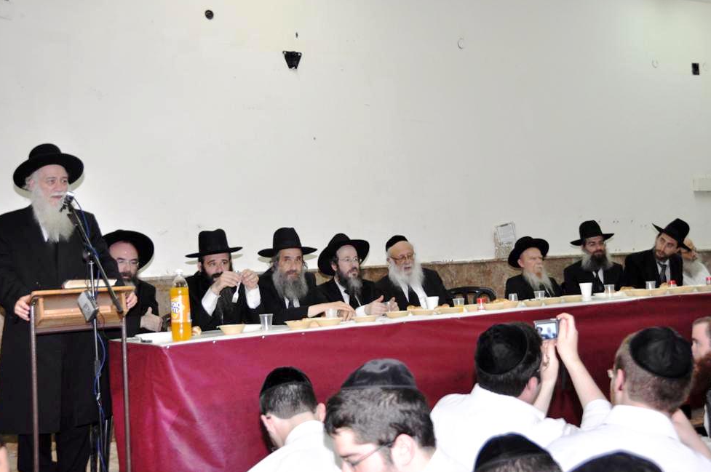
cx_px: 364
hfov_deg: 44.5
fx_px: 868
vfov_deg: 30.4
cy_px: 229
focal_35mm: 44
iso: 500
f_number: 4
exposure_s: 1/125
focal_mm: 28
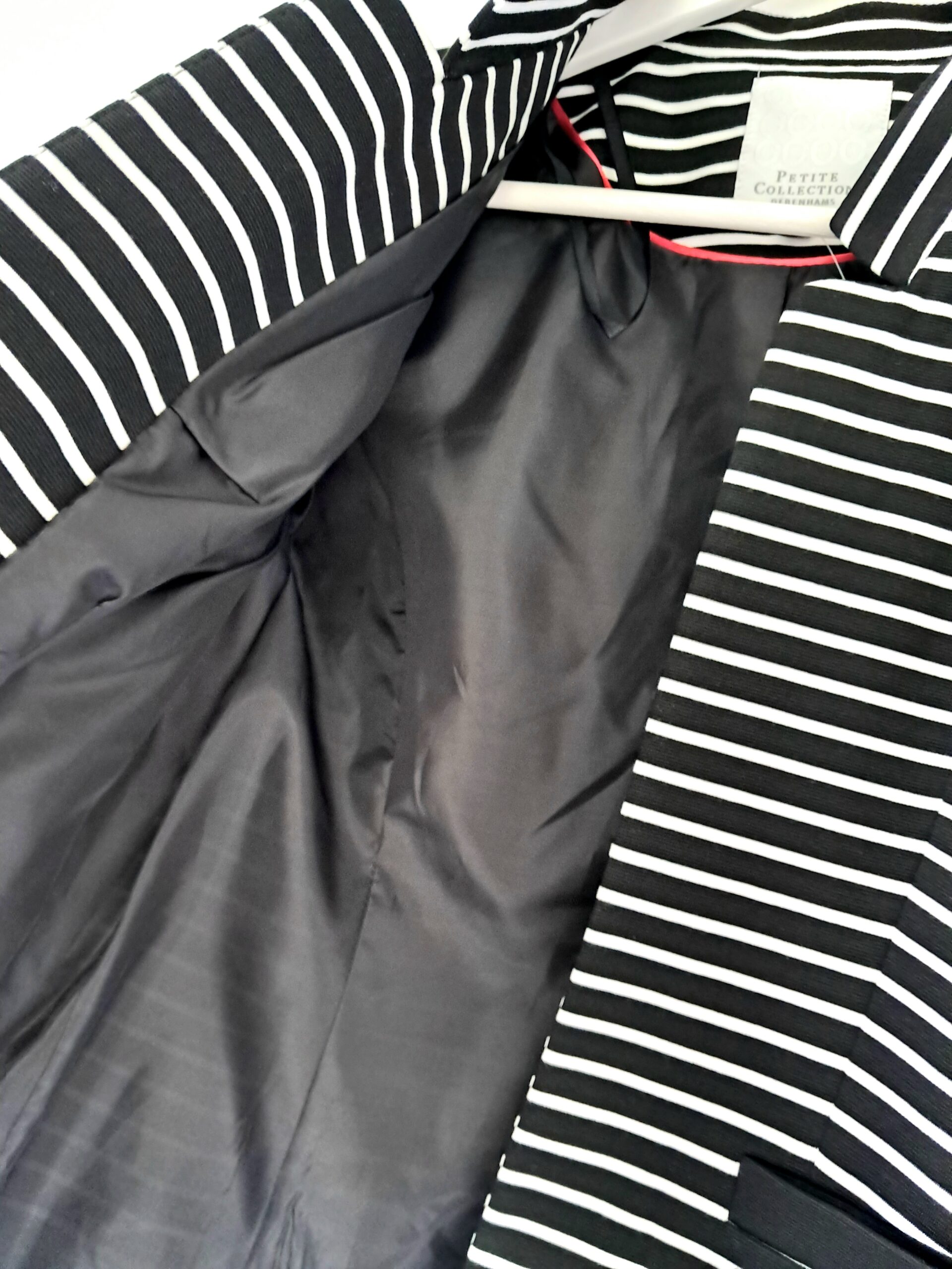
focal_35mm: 27
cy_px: 634
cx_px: 476
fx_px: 990
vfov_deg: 65.3
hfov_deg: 51.4
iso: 640
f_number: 1.8
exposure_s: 1/33
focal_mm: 4
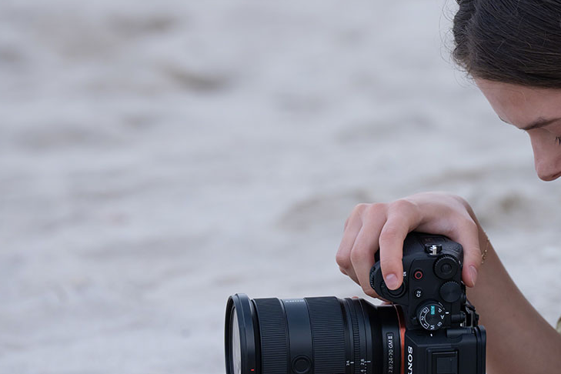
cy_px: 244
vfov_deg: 4.2
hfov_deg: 6.3
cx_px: 432
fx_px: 5127
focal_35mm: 329
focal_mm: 200
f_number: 5.6
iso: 800
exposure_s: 1/250
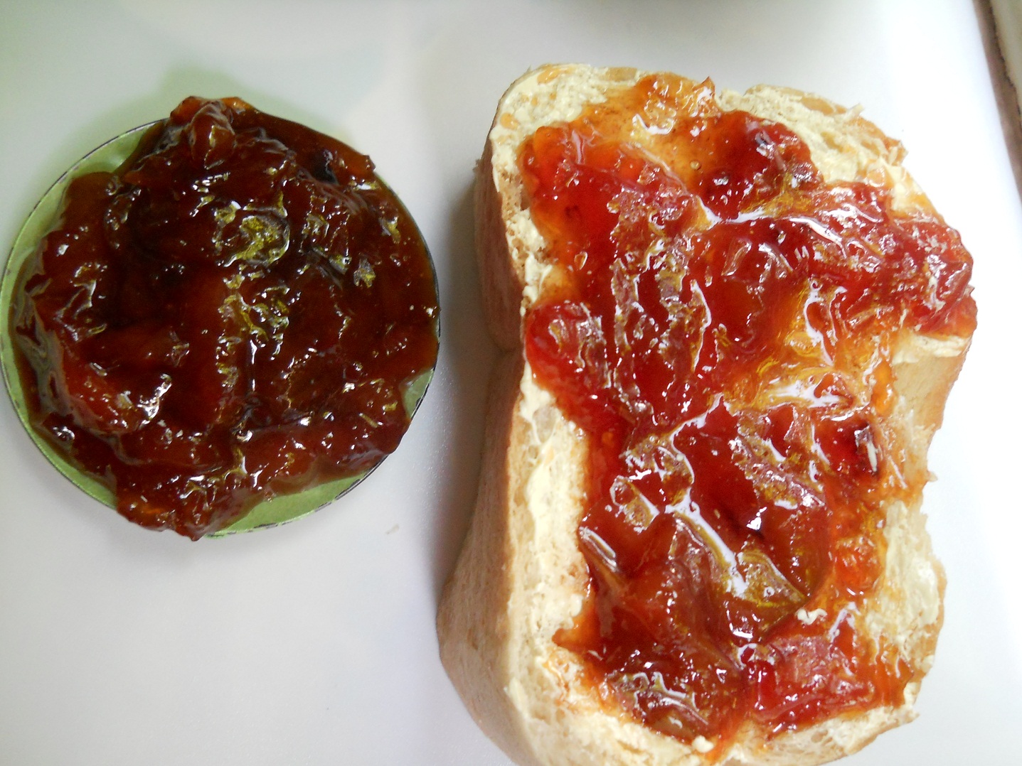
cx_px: 511
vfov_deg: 35.1
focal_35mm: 41
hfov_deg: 45.8
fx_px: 1211
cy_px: 383
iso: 400
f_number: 3.1
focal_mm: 6.72
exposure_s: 1/30
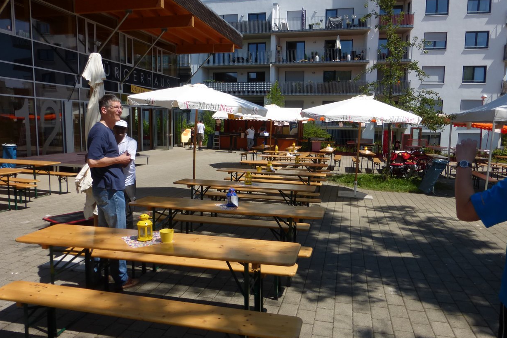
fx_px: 366
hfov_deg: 69.4
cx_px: 255
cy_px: 169
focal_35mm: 26
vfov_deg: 49.5
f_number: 4
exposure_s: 1/1000
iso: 100
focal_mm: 4.3
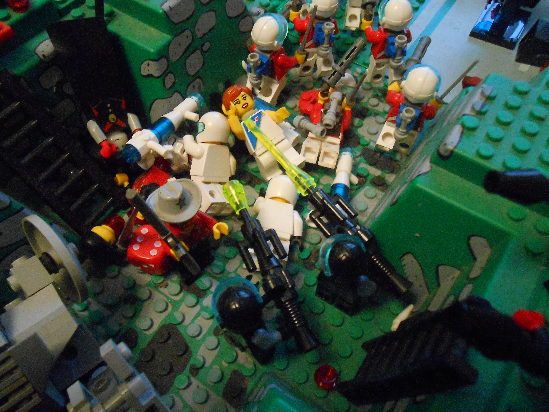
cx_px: 274
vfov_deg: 46.8
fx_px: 476
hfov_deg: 60.0
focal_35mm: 30
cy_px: 206
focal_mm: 5.3
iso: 800
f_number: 3.8
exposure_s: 1/6
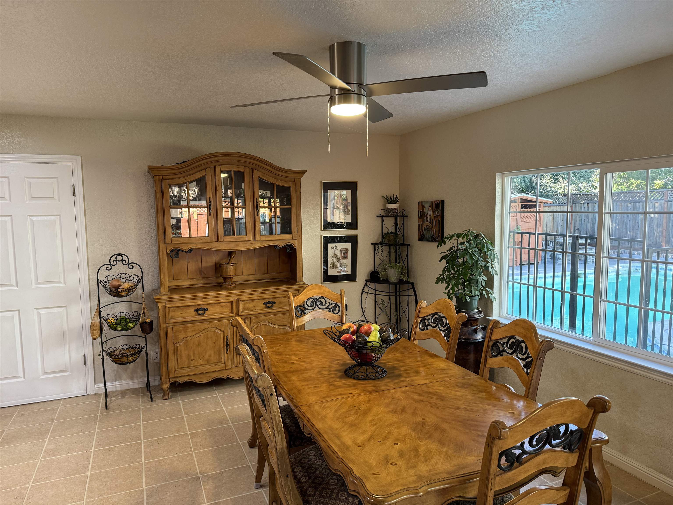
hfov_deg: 71.6
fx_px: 467
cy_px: 252
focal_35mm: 24
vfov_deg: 56.8
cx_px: 336
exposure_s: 1/120
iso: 200
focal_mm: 6.76
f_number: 1.78
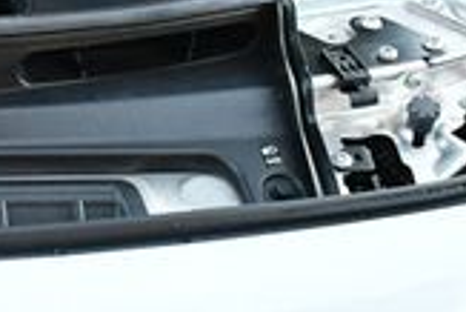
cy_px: -11
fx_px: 1827
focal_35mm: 141
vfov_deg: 9.7
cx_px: -197
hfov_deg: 13.8
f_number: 3.5
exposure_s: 1/250
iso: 720
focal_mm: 18
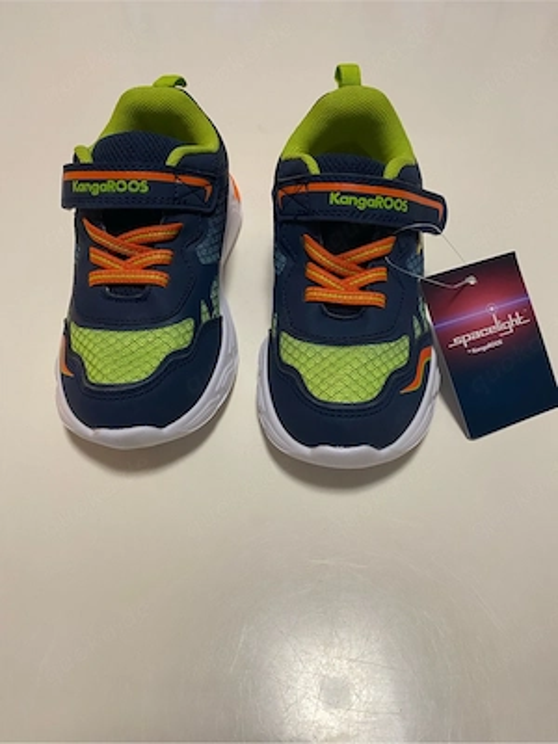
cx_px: 279
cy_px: 372
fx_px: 559
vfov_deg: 67.3
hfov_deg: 53.1
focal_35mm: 26
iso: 250
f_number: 1.8
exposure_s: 1/50
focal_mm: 4.25
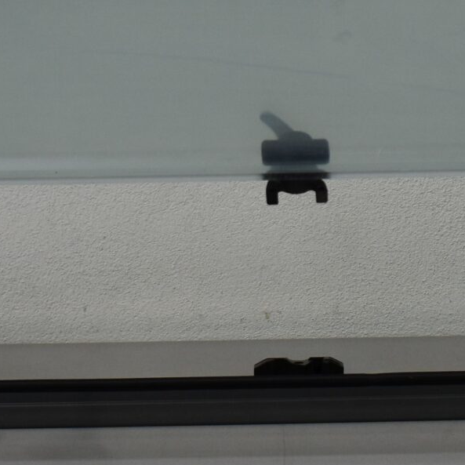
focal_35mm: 110
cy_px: 155
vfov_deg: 15.8
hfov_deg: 15.8
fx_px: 1672
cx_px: 317
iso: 400
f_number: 4
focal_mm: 20
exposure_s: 1/250
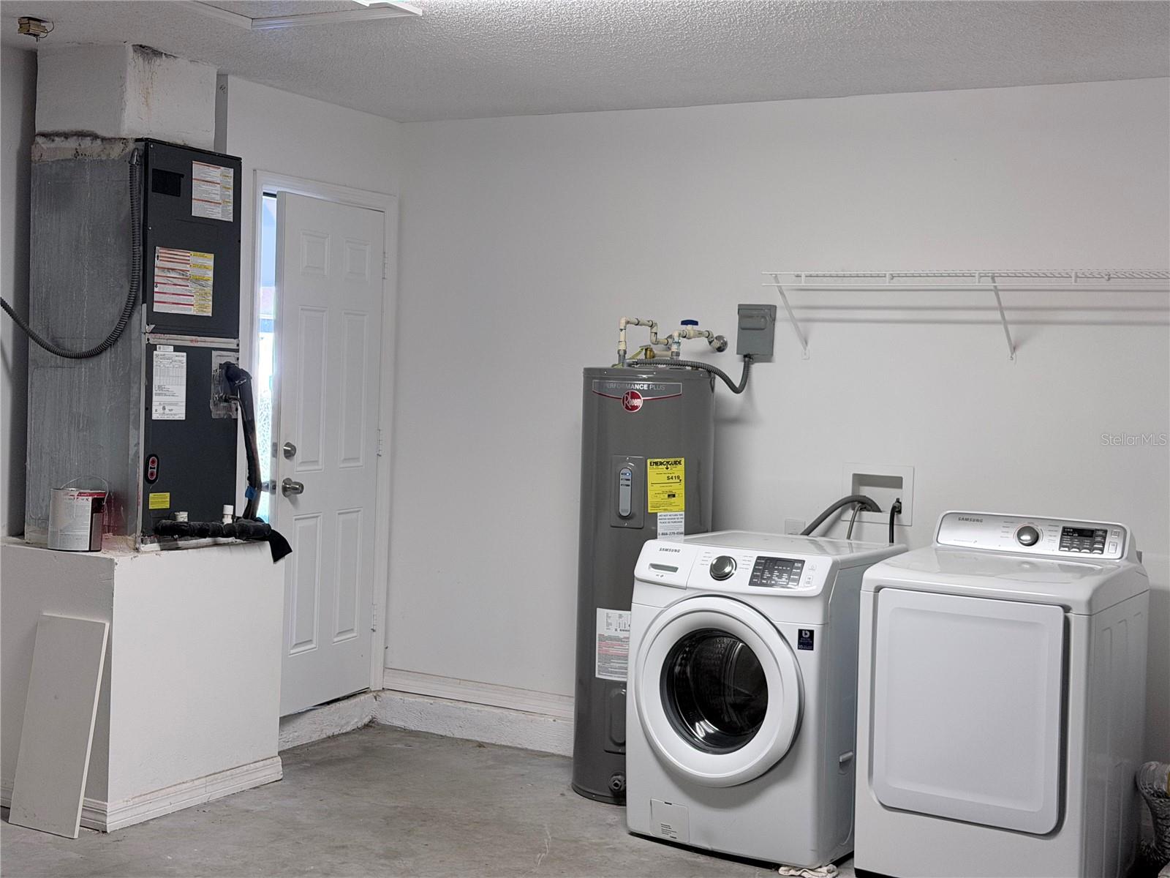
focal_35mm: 48
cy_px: 439
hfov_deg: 39.7
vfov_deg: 30.3
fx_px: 1622
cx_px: 585
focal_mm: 6.76
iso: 250
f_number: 1.78
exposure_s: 1/120
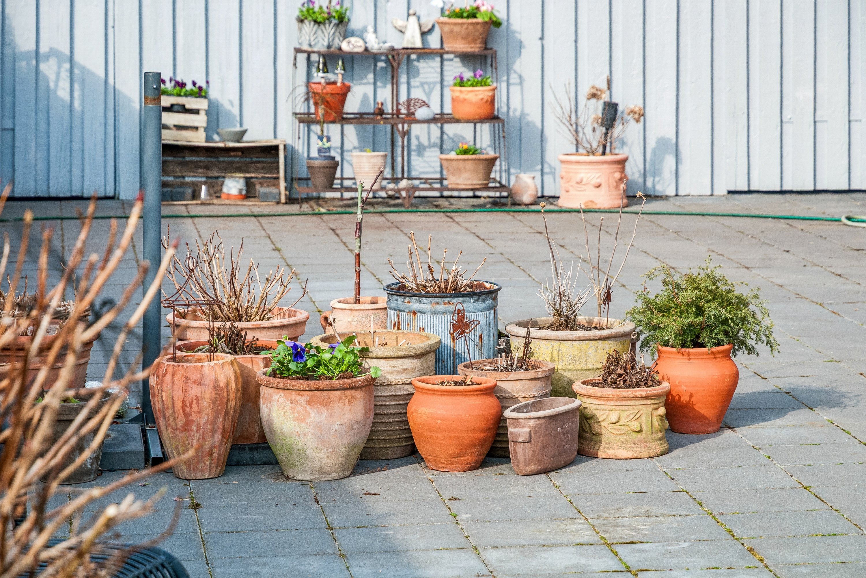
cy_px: 289
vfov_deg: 10.8
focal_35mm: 128
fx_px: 3067
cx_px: 433
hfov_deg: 16.1
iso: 200
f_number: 8
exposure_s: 1/320
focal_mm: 85
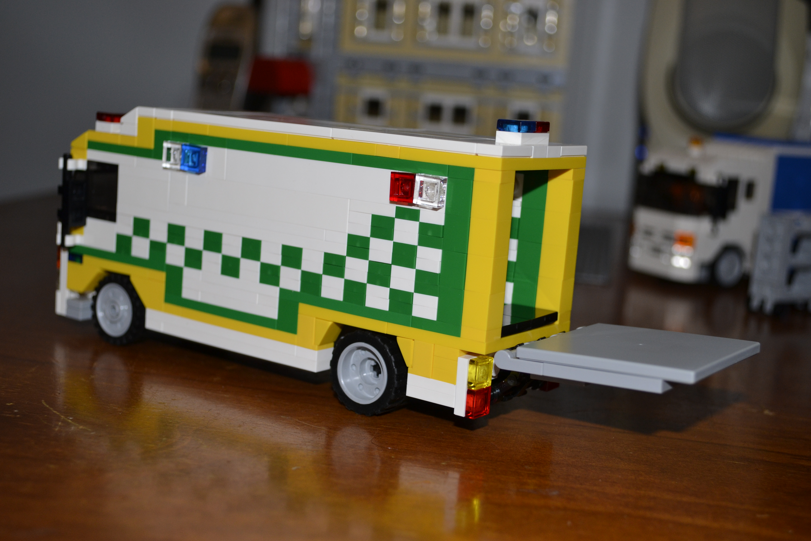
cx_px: 406
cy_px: 270
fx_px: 1149
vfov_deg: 26.5
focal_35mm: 51
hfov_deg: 38.9
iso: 450
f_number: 5
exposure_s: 1/60
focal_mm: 34
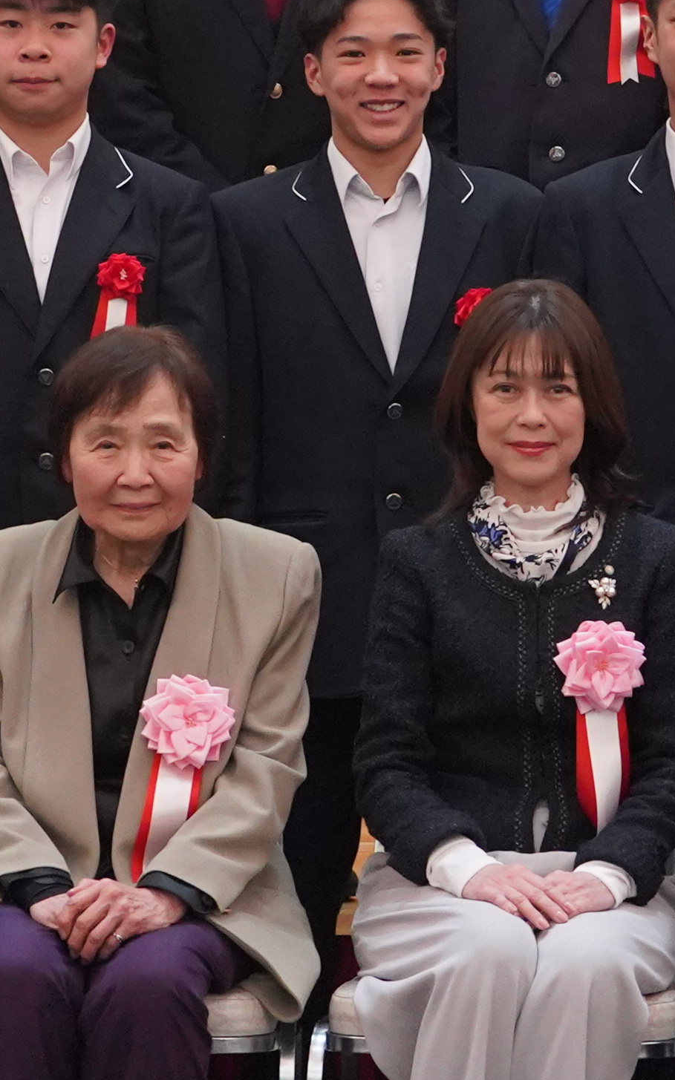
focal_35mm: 206
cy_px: -195
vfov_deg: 10.0
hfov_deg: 6.3
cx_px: 695
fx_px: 6065
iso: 4000
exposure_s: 1/160
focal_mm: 49
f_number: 5.6
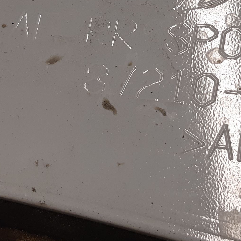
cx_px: 208
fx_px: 362
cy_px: 84
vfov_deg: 36.5
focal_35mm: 46
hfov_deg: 35.1
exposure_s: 1/100
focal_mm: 3.93
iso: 64
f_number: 1.7
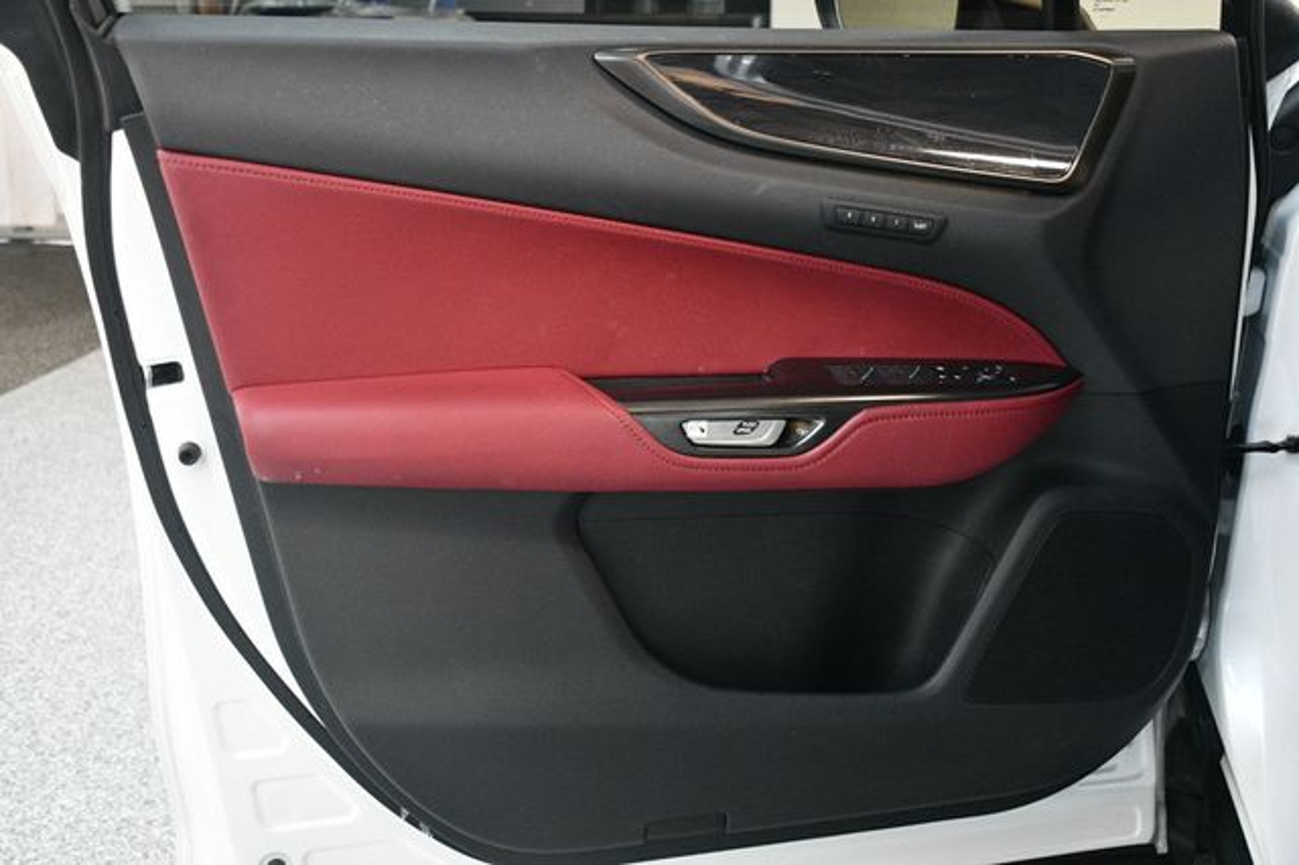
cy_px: 432
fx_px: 1298
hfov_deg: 53.2
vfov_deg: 36.8
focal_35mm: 36
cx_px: 650
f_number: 3.8
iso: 3200
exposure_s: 1/80
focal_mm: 24
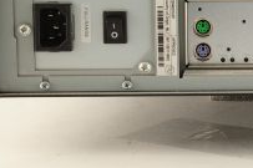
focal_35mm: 148
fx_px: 1039
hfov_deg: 13.4
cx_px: 334
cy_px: -58
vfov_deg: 9.1
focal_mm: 50
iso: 1600
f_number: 10
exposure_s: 1/160
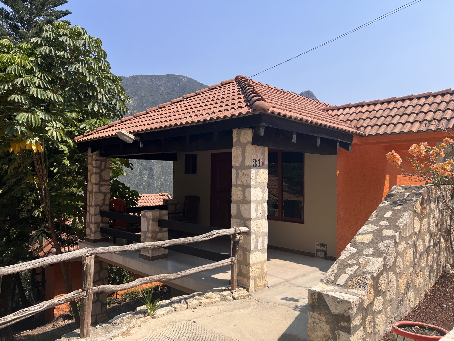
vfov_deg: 53.1
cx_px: 227
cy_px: 170
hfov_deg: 67.3
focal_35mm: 26
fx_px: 341
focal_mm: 5.7
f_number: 1.5
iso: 50
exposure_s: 1/4115
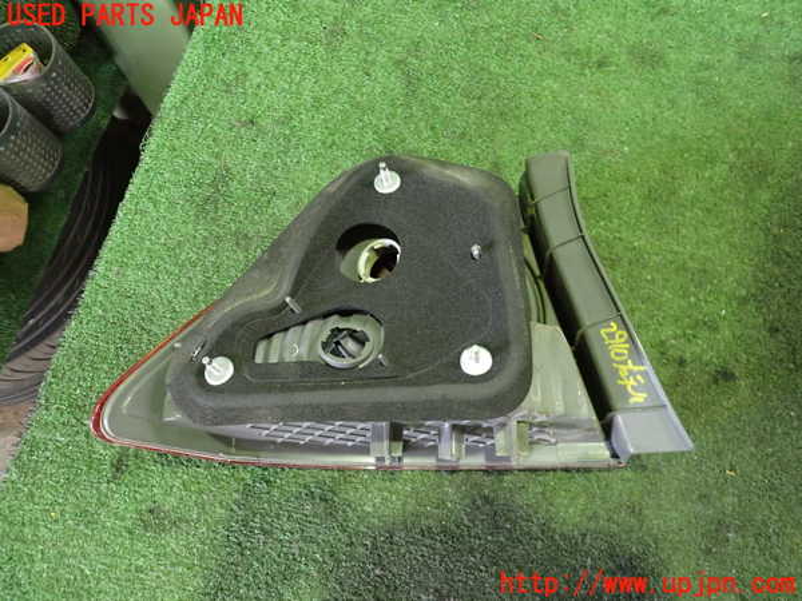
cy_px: 300
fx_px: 579
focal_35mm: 25
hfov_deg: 69.4
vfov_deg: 54.9
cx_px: 401
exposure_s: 1/30
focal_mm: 4.5
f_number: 2
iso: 640
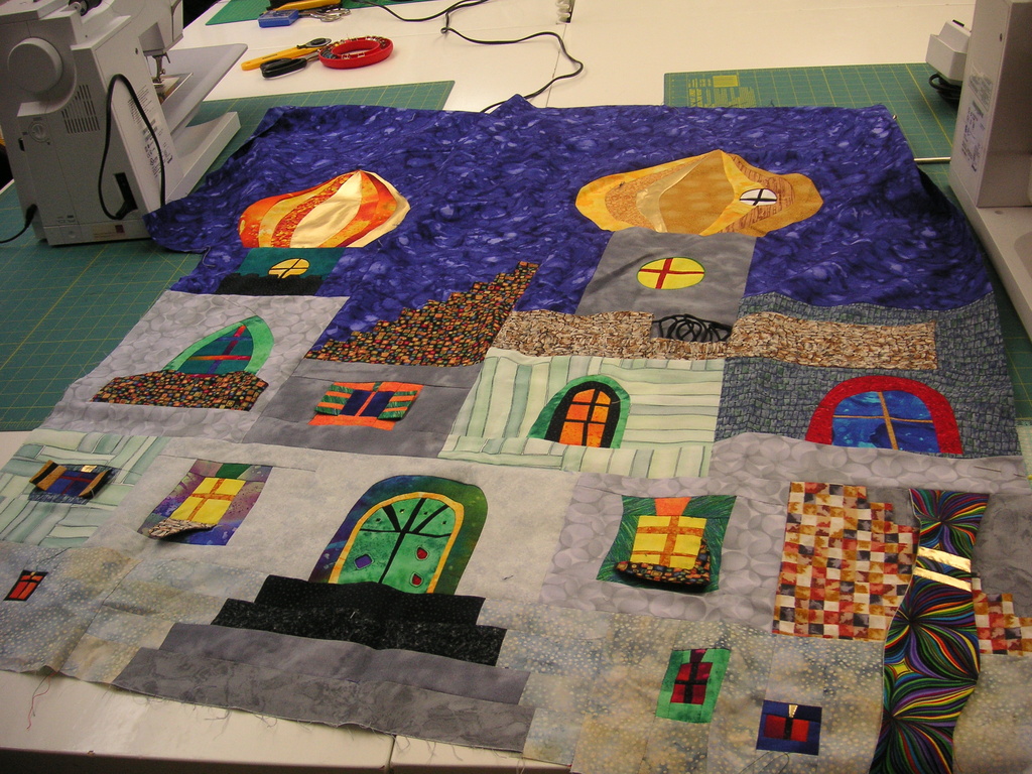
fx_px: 1103
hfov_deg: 50.1
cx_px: 516
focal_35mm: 37
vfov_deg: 38.7
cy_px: 387
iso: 80
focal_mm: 6.1
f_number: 2.8
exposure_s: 1/45
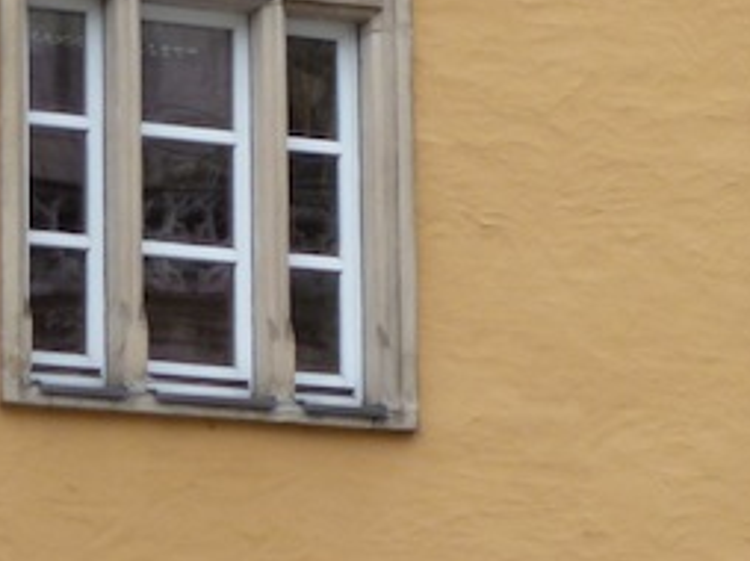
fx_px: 7100
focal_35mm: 328
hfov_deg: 6.0
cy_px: 177
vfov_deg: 4.5
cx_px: 1051
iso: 100
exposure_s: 1/125
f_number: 5
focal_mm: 17.3
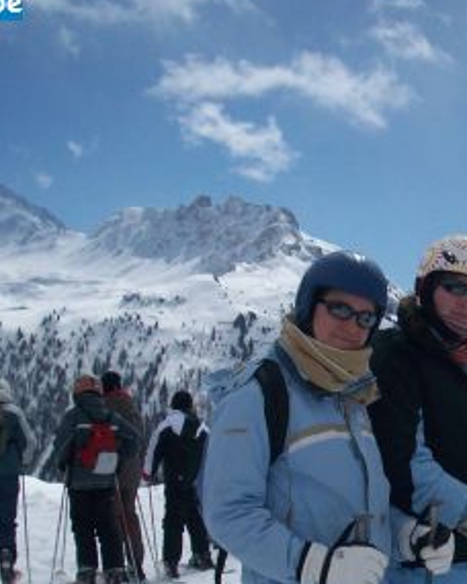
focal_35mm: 81
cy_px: 469
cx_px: 475
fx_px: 1399
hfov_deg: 18.4
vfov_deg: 23.2
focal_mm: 6.2
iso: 80
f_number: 5.6
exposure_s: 1/1401
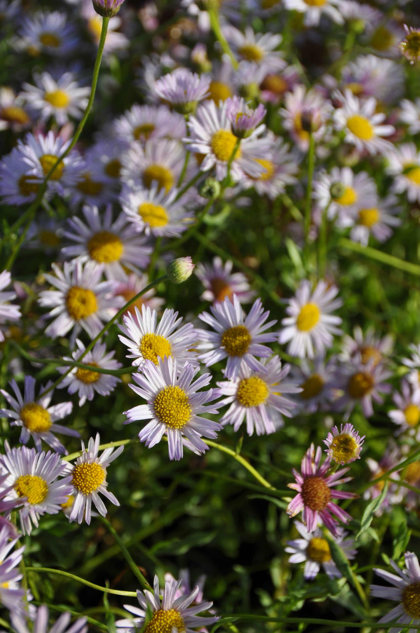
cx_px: 210
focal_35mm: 129
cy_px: 316
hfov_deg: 10.6
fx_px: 2263
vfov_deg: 15.9
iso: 200
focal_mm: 86
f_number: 9
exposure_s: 1/400
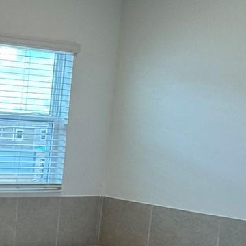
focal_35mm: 55
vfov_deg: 30.8
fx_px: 442
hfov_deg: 21.1
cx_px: -196
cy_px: 171
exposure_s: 1/120
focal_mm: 2.22
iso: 125
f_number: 2.2
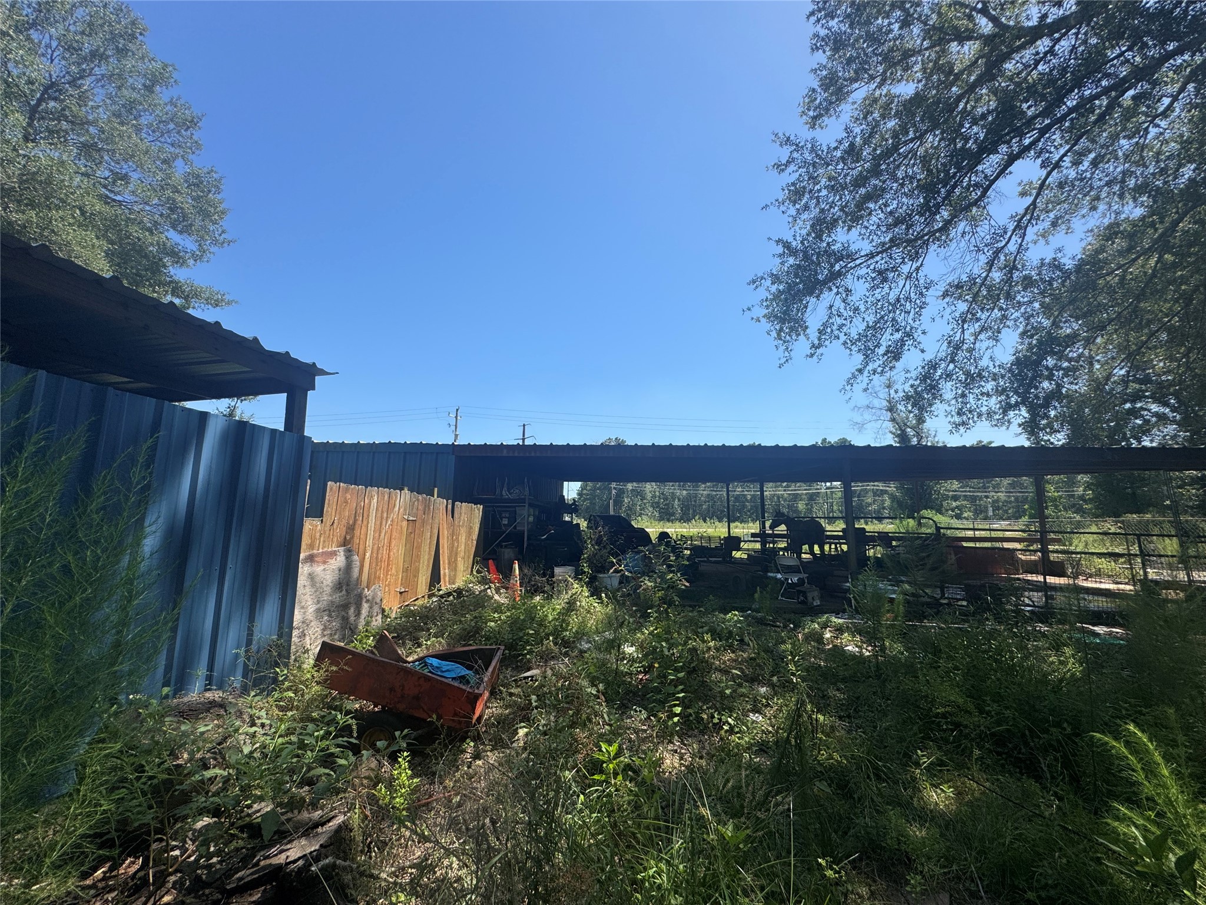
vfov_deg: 85.7
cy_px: 452
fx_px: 488
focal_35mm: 14
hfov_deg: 102.1
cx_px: 603
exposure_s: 1/1477
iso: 50
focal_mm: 2.22
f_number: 2.2
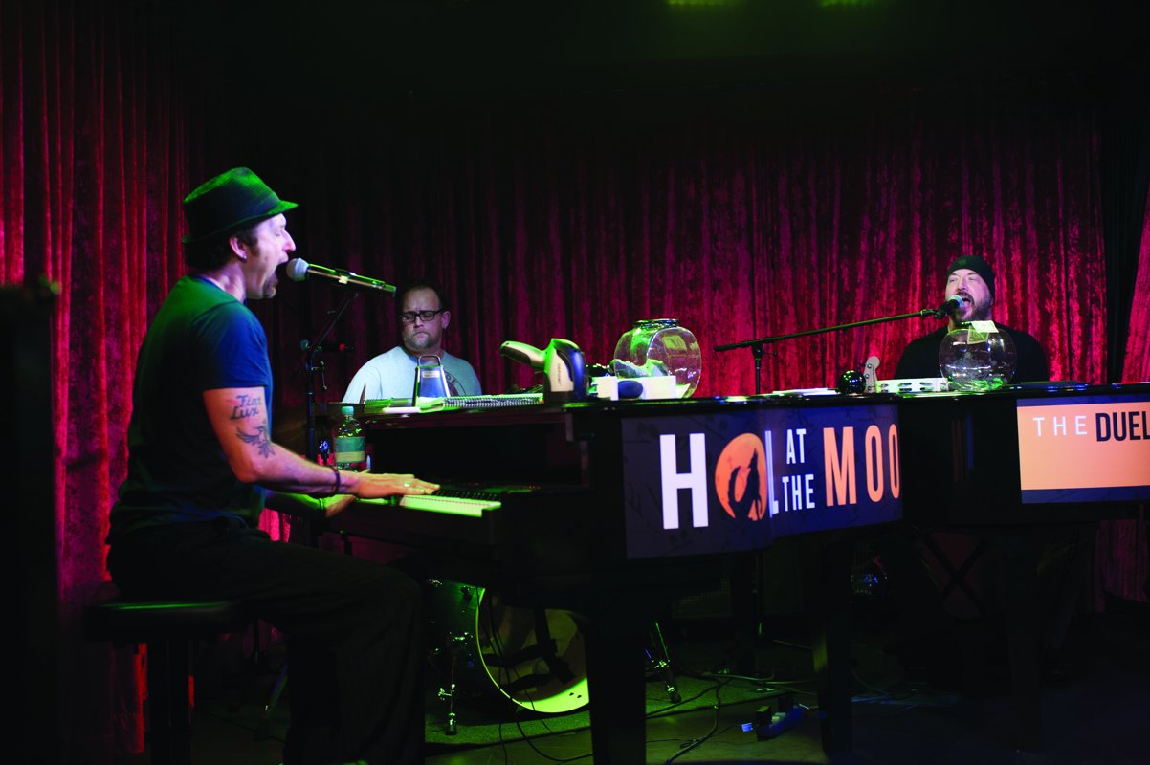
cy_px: 382
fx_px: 1596
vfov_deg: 27.0
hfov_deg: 39.6
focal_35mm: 50
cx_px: 575
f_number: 3.5
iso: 1250
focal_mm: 50
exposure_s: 1/100
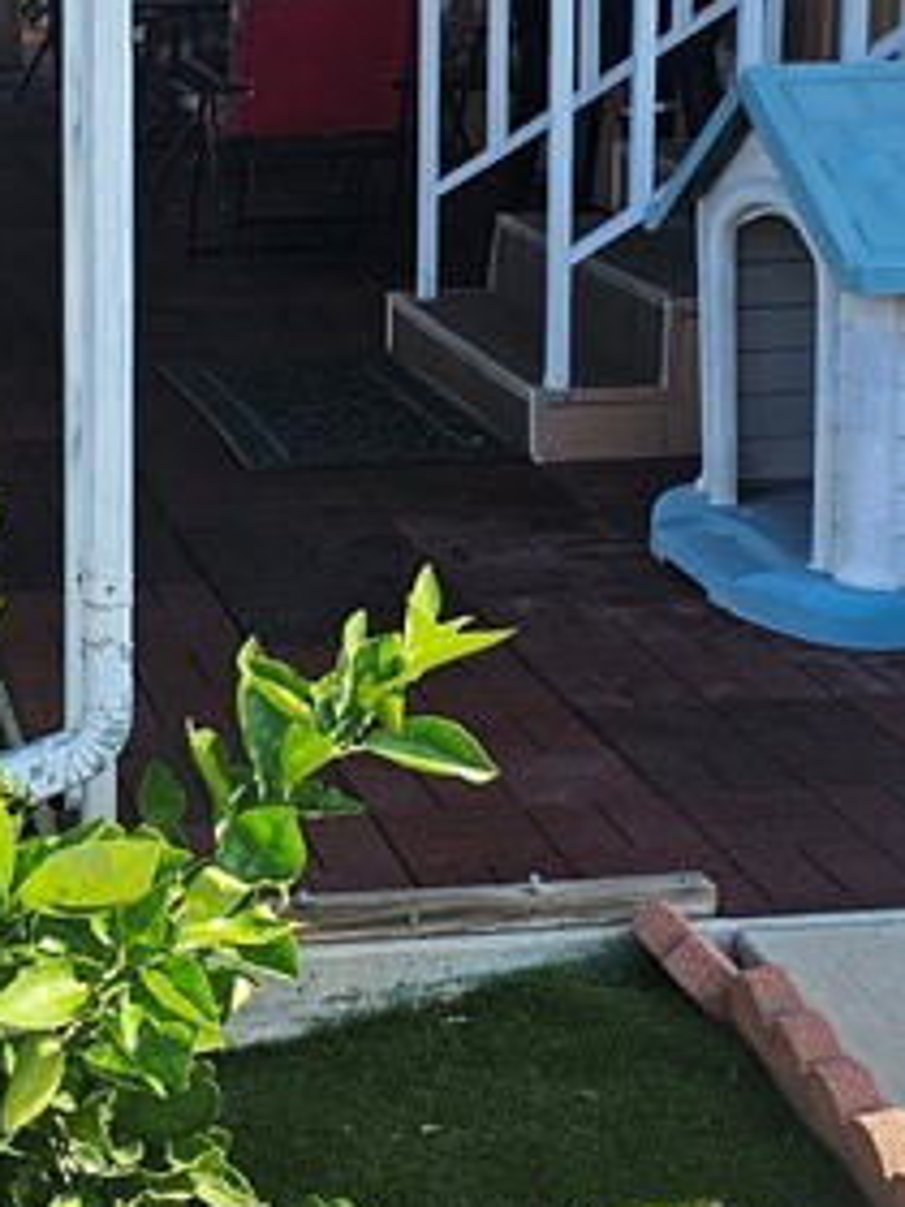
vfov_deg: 23.2
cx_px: 254
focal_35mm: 84
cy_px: 401
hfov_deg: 17.5
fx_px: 2928
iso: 10
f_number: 1.7
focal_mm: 6.3
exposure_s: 1/223
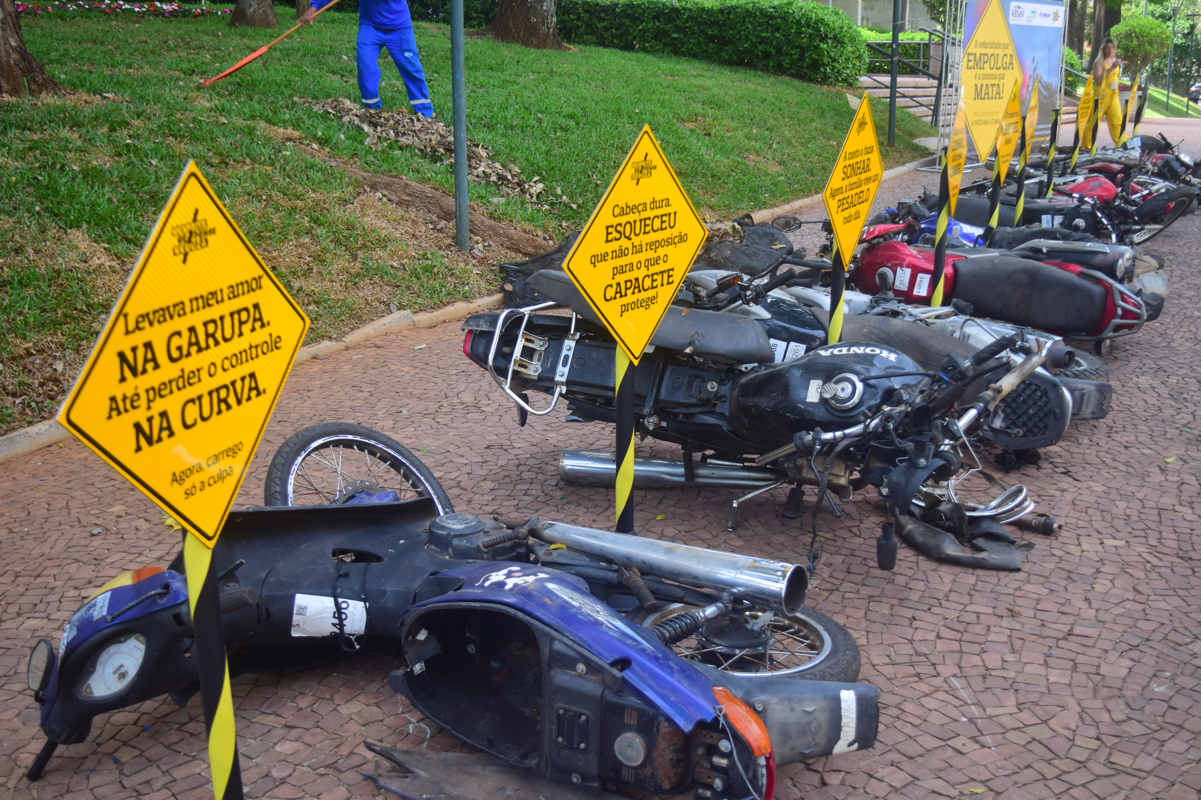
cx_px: 600
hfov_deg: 53.1
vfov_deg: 36.9
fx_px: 1201
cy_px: 400
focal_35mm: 36
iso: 100
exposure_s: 1/100
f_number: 4
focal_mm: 24
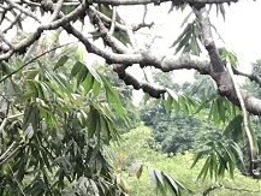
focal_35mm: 189
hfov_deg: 10.1
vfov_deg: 7.4
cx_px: 395
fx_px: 1426
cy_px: 463
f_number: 1.8
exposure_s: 1/33
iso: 25
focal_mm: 3.99
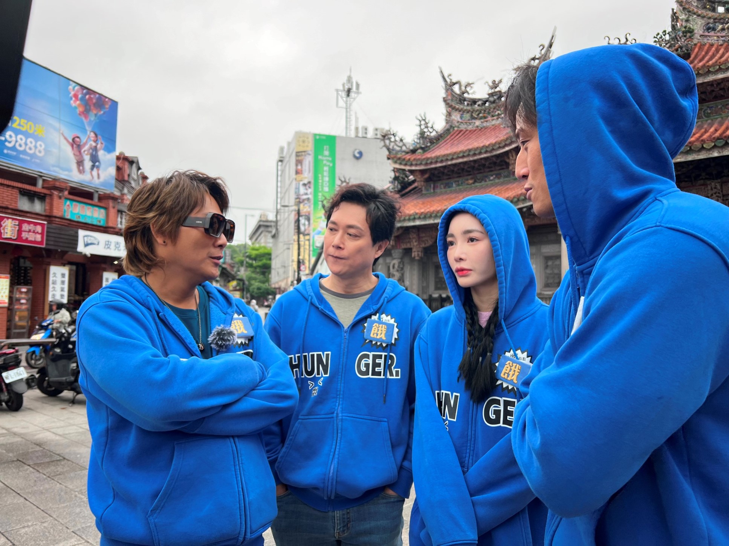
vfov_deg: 53.1
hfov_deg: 67.3
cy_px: 273
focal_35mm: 26
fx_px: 548
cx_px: 364
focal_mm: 5.7
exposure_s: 1/334
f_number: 1.5
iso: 50
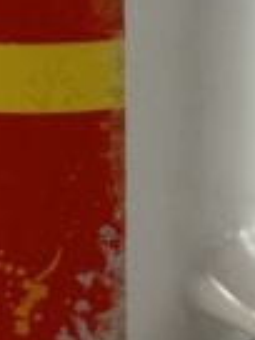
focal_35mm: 236
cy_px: 44
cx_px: 105
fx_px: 2318
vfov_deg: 8.4
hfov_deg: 6.3
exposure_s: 1/100
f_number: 1.78
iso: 50
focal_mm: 6.86
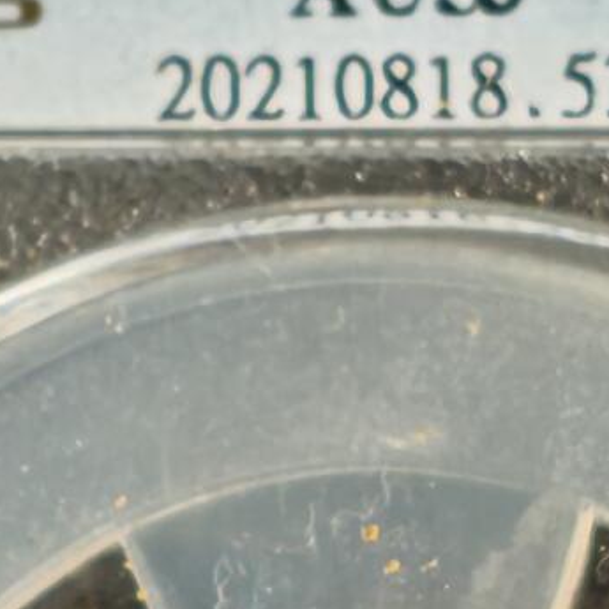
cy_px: 567
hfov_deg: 4.2
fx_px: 8260
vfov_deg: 4.2
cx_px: 364
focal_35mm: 415
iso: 50
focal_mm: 4.94
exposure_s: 1/381
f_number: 1.5
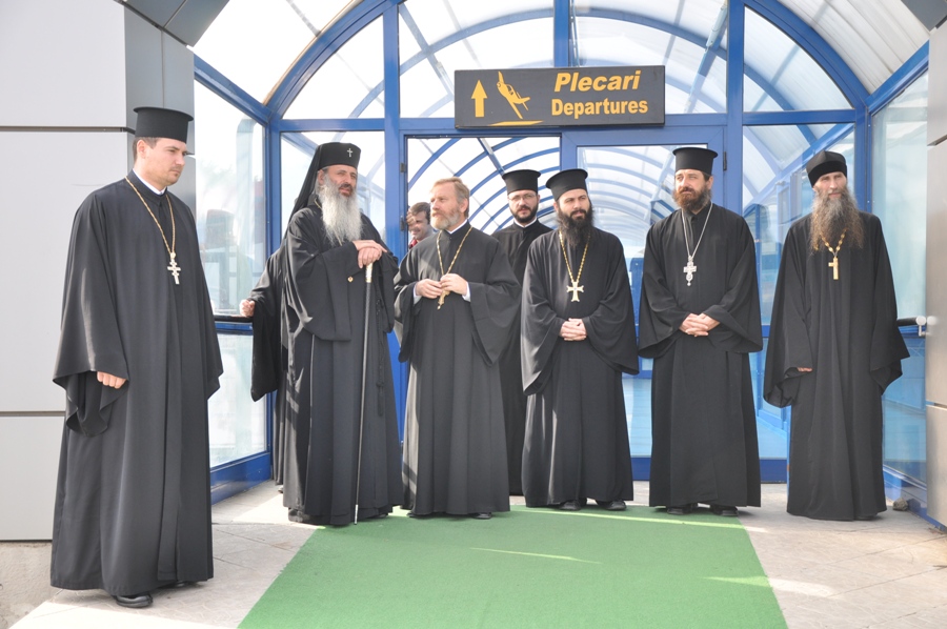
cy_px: 314
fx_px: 1577
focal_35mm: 60
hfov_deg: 33.4
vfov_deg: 22.6
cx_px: 474
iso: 320
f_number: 10
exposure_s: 1/400
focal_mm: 40
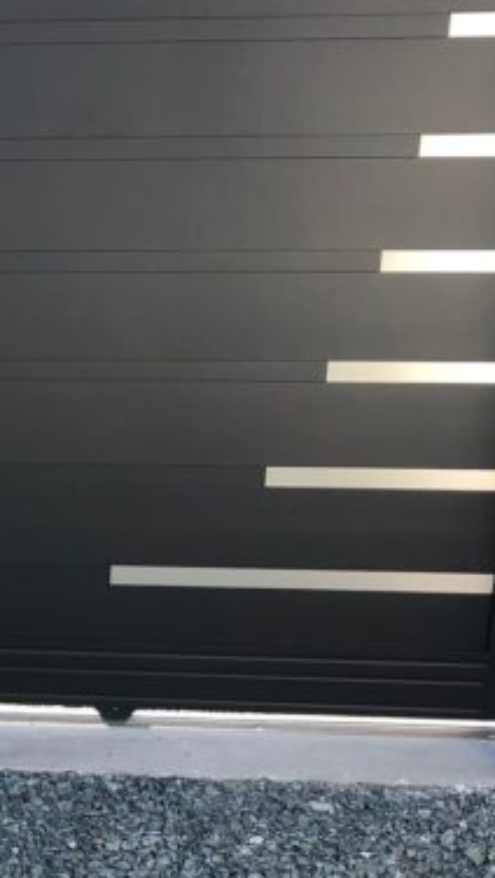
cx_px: -306
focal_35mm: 83
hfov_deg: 13.5
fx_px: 1933
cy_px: 651
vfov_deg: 25.3
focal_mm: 3.99
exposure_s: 1/378
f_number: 1.8
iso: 20
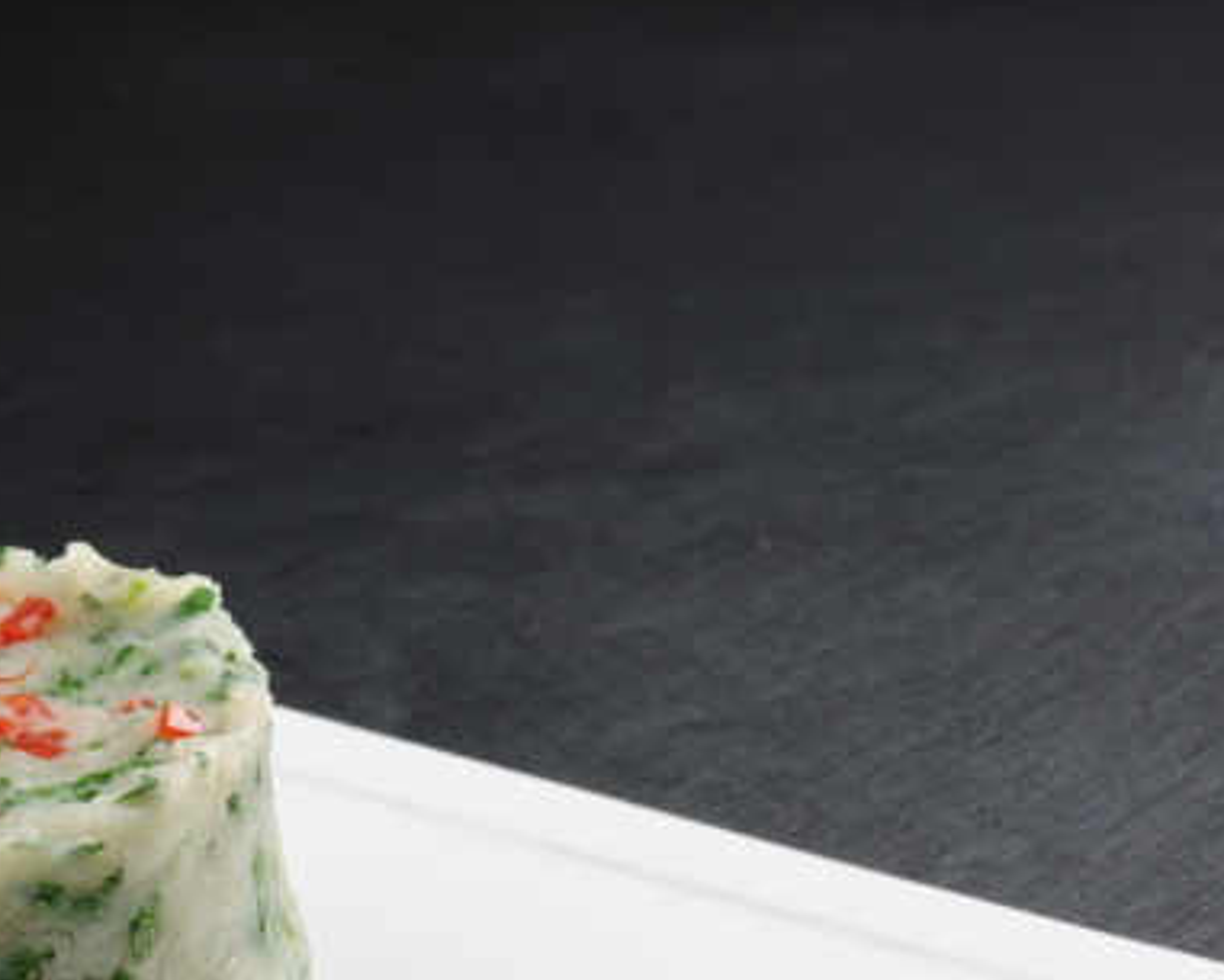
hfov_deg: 14.8
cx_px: -257
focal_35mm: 126
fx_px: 4566
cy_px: 898
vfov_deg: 12.2
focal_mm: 50
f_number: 16
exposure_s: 1/125
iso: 100
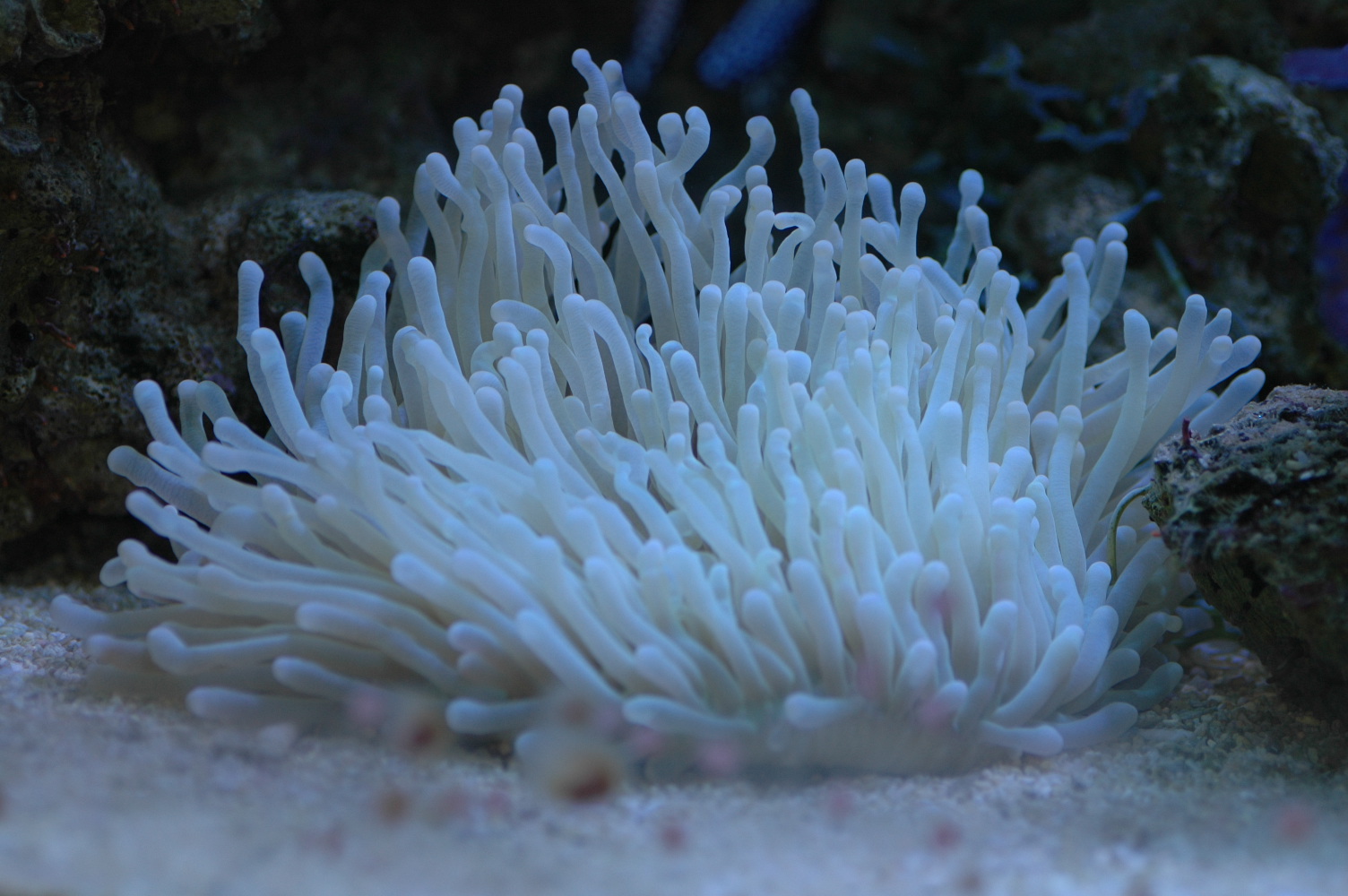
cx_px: 674
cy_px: 448
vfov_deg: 10.1
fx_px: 5050
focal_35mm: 135
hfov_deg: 15.2
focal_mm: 90
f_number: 4
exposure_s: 1/200
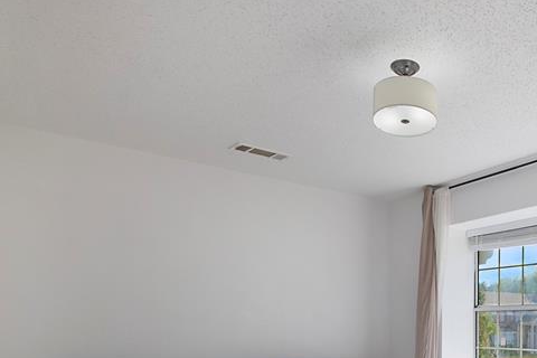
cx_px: 448
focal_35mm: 32
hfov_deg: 53.8
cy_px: 323
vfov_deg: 38.3
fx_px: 477
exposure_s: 1/125
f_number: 11
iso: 100
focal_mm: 10
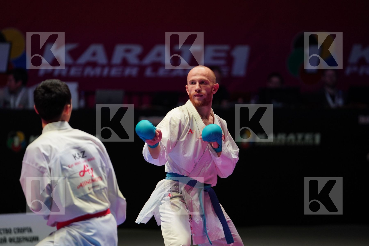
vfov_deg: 6.9
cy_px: 123
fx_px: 2029
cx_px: 184
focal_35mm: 198
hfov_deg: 10.4
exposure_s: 1/1000
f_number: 2.8
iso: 1600
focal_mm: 198
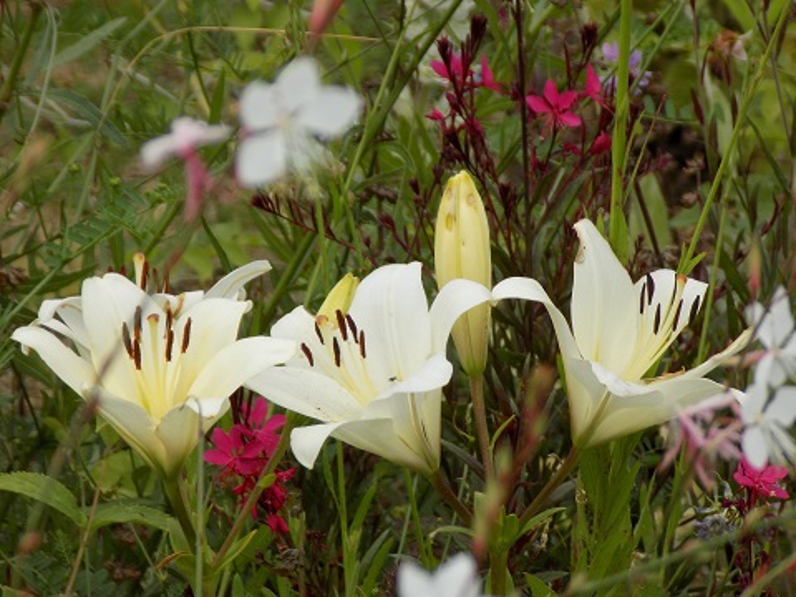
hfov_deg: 6.3
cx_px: 398
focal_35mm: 317
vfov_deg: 4.7
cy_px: 298
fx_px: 7289
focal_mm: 56.4
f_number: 5.9
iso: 80
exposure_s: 1/320
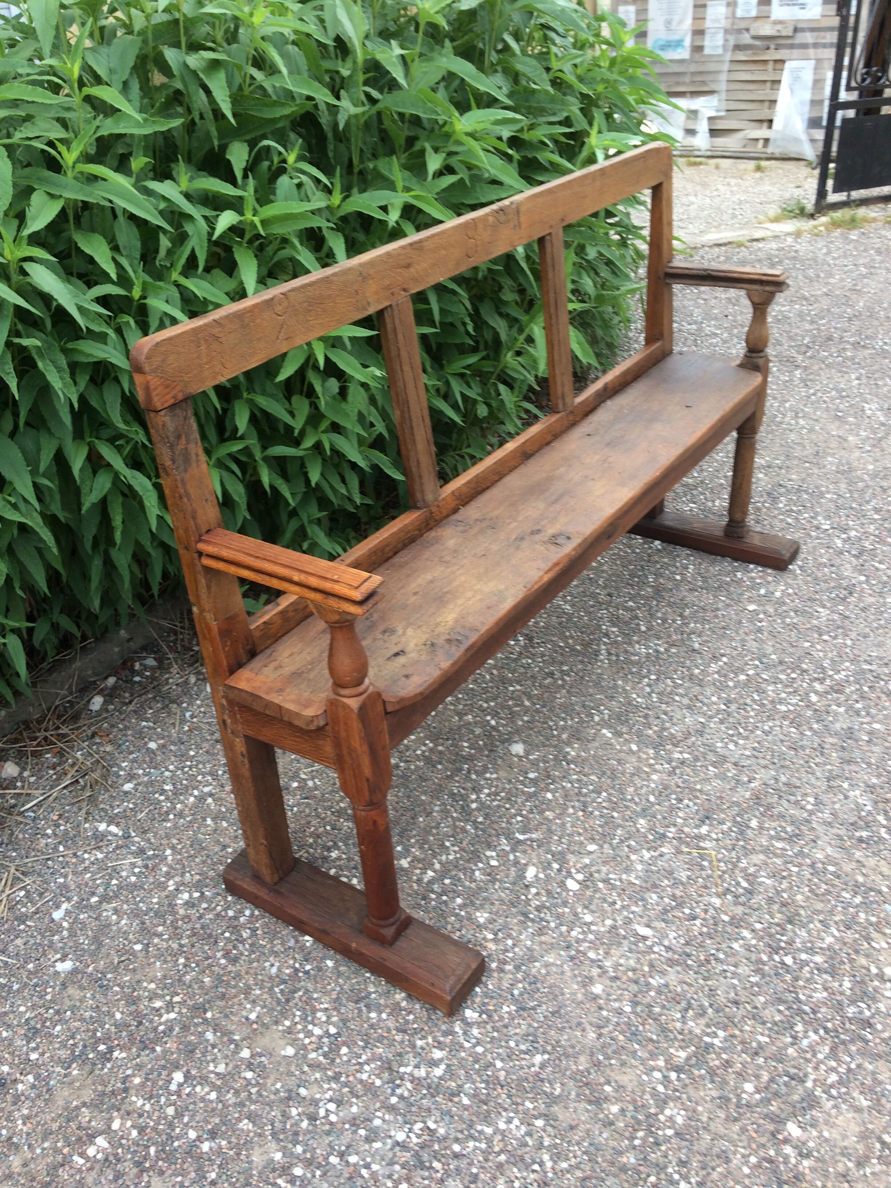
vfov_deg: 61.7
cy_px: 594
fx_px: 995
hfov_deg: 48.2
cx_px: 446
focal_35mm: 29
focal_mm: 4.15
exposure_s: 1/132
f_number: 2.2
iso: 32
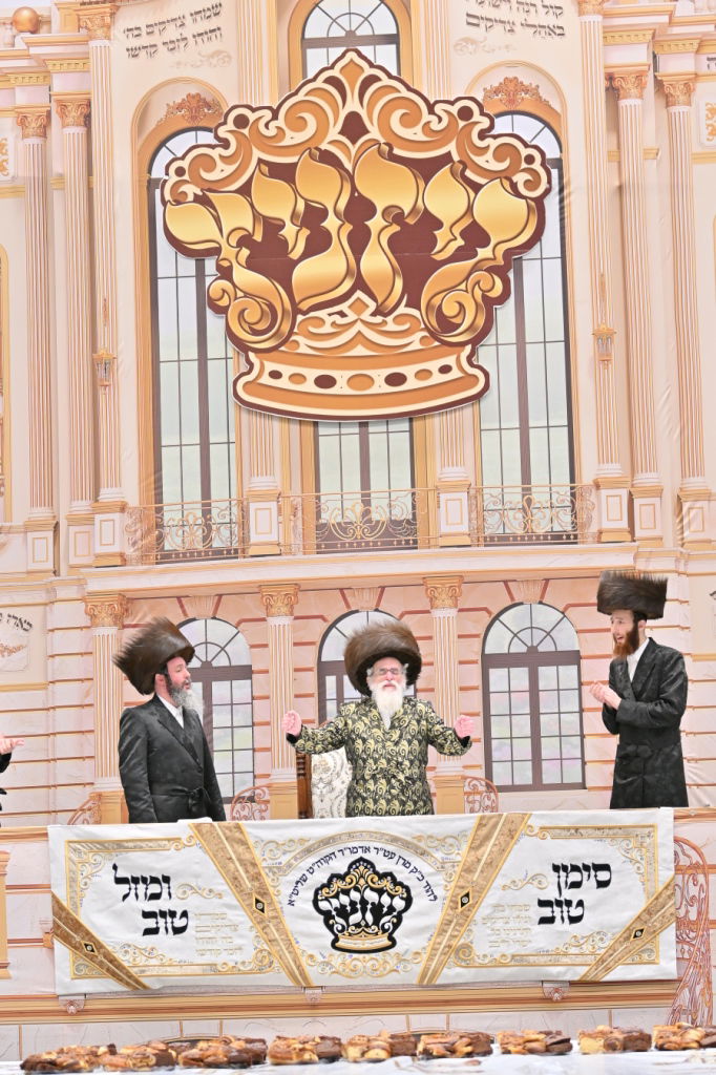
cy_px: 538
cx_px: 358
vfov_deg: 17.5
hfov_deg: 11.7
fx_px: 3493
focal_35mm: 117
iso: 320
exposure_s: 1/320
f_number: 2.8
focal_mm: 78
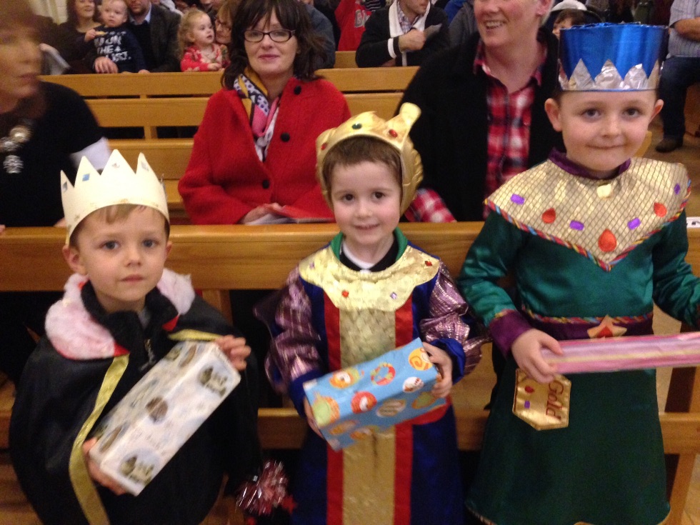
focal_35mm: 33
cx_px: 350
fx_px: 667
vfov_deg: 42.9
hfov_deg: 55.4
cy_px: 262
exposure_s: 1/15
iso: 500
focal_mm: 4.12
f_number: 2.4
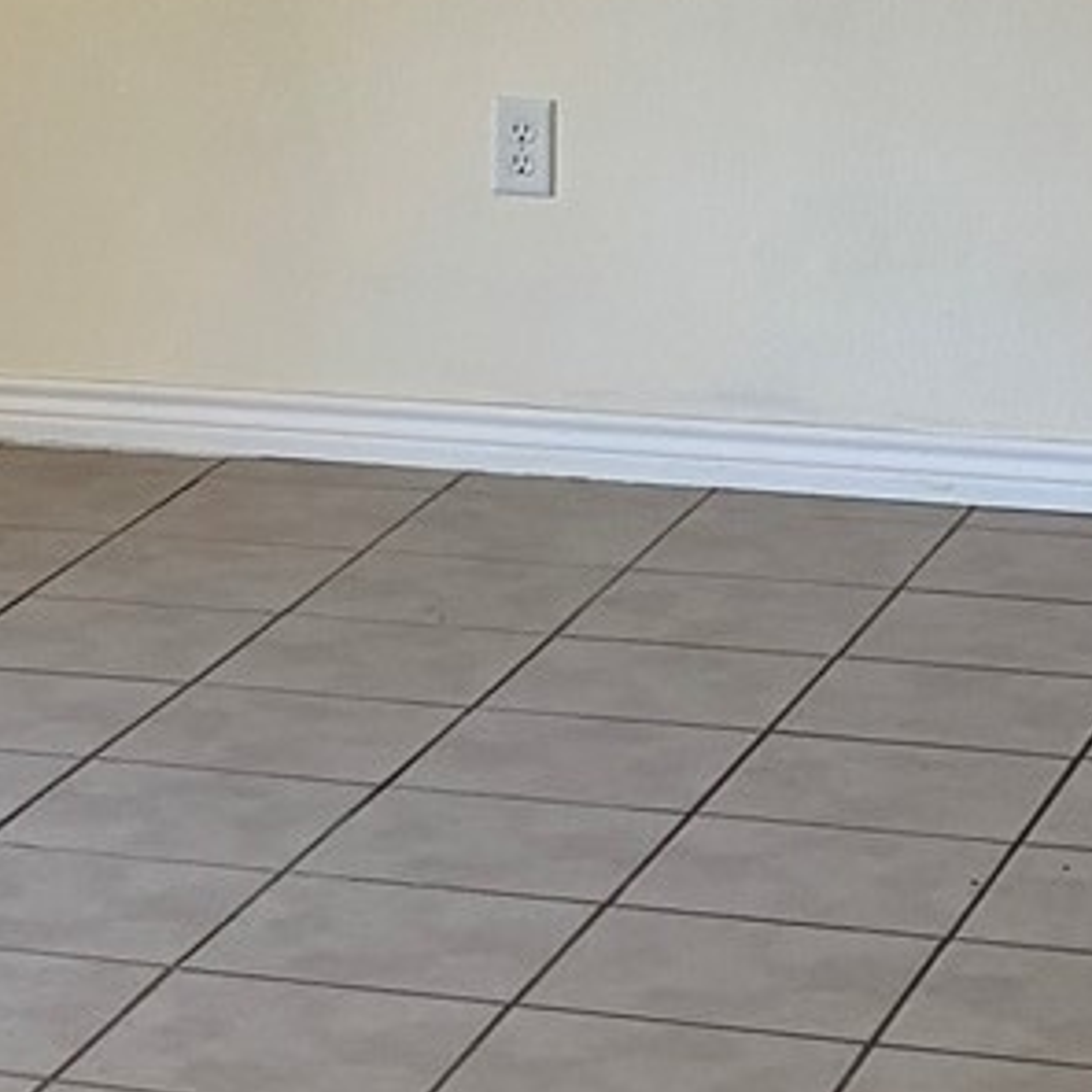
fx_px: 5318
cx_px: -395
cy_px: 4
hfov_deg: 11.4
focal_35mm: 149
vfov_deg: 11.6
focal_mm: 5.96
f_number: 1.6
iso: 160
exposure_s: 1/60
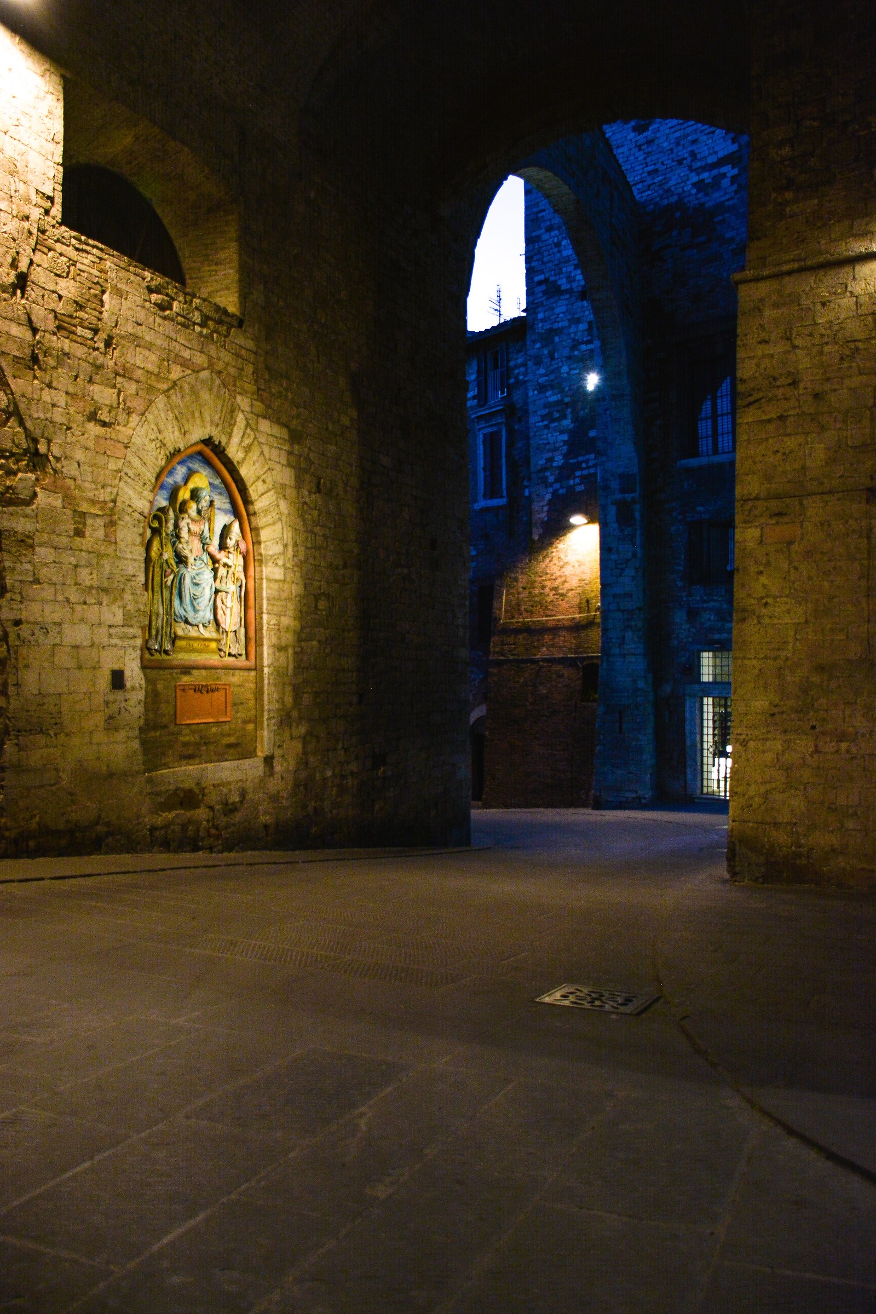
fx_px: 985
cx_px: 438
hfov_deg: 47.9
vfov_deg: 67.4
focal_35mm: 27
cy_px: 657
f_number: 3.5
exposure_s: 1/60
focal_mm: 18
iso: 400
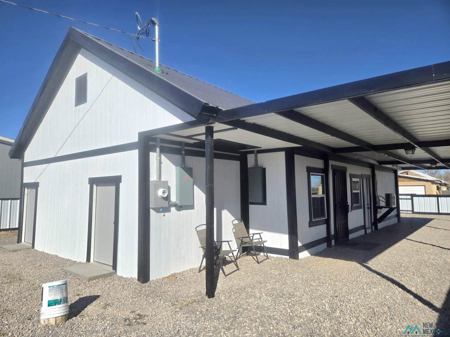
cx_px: 225
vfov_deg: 58.9
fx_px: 299
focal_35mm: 23
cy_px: 168
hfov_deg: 73.9
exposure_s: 1/3333
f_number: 1.8
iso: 25
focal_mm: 5.4
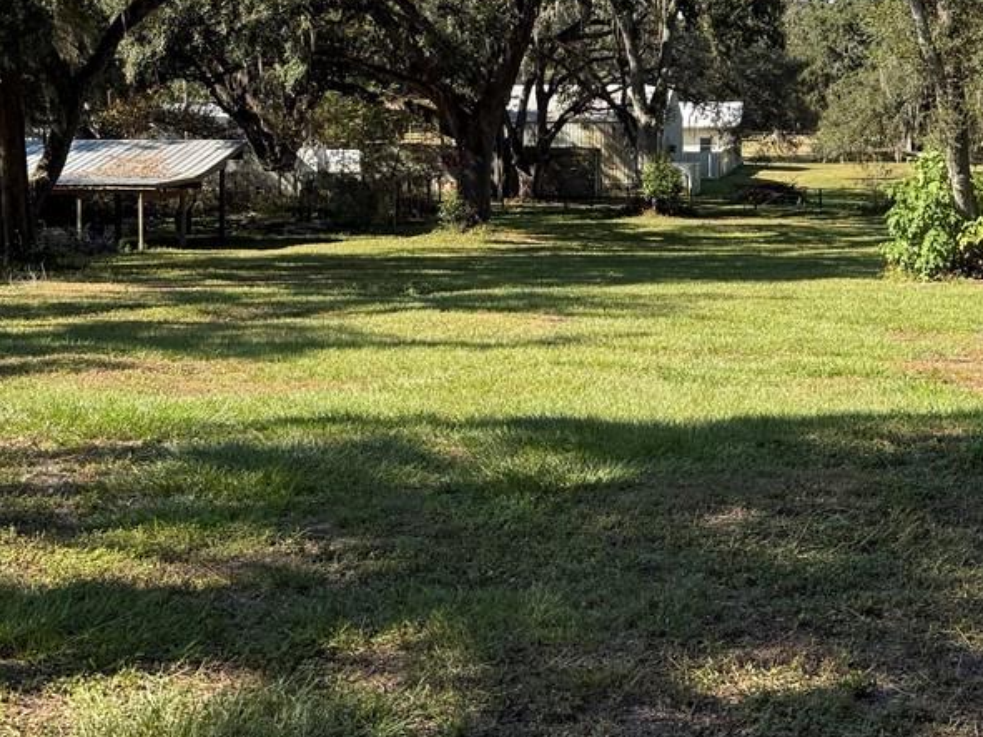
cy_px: 123
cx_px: 637
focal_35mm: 65
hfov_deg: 29.7
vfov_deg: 22.2
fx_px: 1845
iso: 80
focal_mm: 6.76
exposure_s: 1/2053
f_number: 1.78
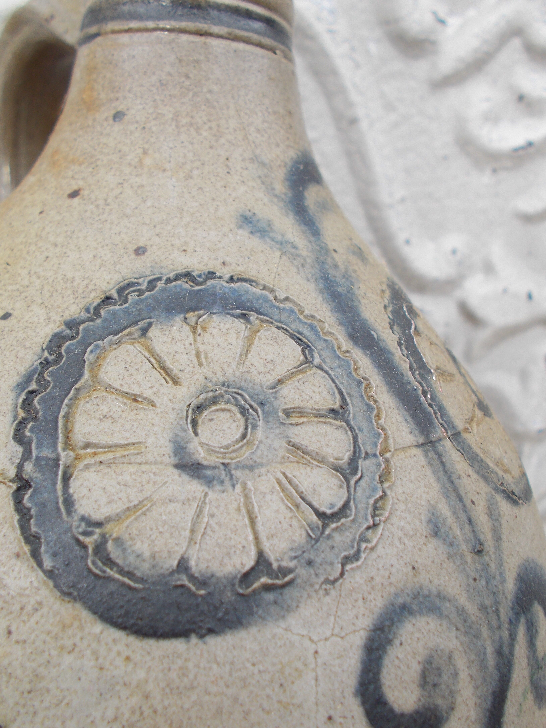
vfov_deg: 60.0
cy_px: 364
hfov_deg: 46.8
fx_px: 631
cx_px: 273
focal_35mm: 30
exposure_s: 1/100
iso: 80
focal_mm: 5.3
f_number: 3.4
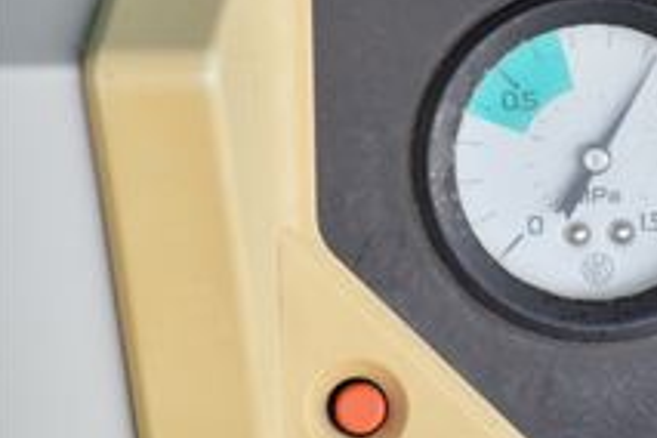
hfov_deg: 5.9
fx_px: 6296
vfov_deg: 4.0
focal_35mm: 345
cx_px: 762
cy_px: 194
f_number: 6.3
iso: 1250
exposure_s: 1/1250
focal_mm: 98
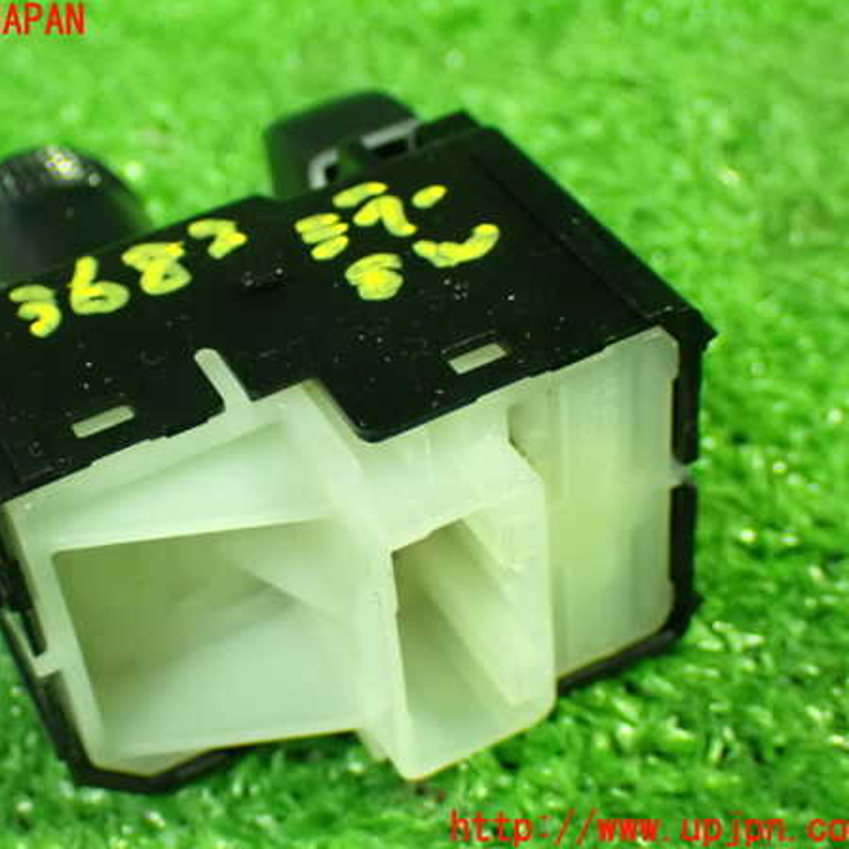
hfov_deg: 26.8
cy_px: 425
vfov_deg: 26.9
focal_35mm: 64
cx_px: 310
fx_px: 1776
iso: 1600
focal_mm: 9.65
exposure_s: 1/25
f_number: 3.3
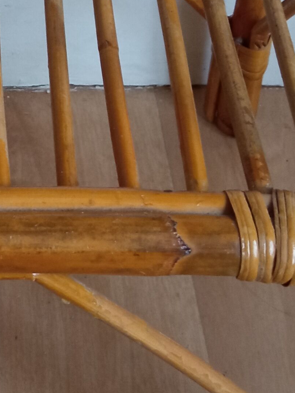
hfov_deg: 13.7
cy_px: 41
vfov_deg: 18.6
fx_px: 1182
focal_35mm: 104
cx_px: -83
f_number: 2.2
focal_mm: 3.79
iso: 479
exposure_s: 1/25
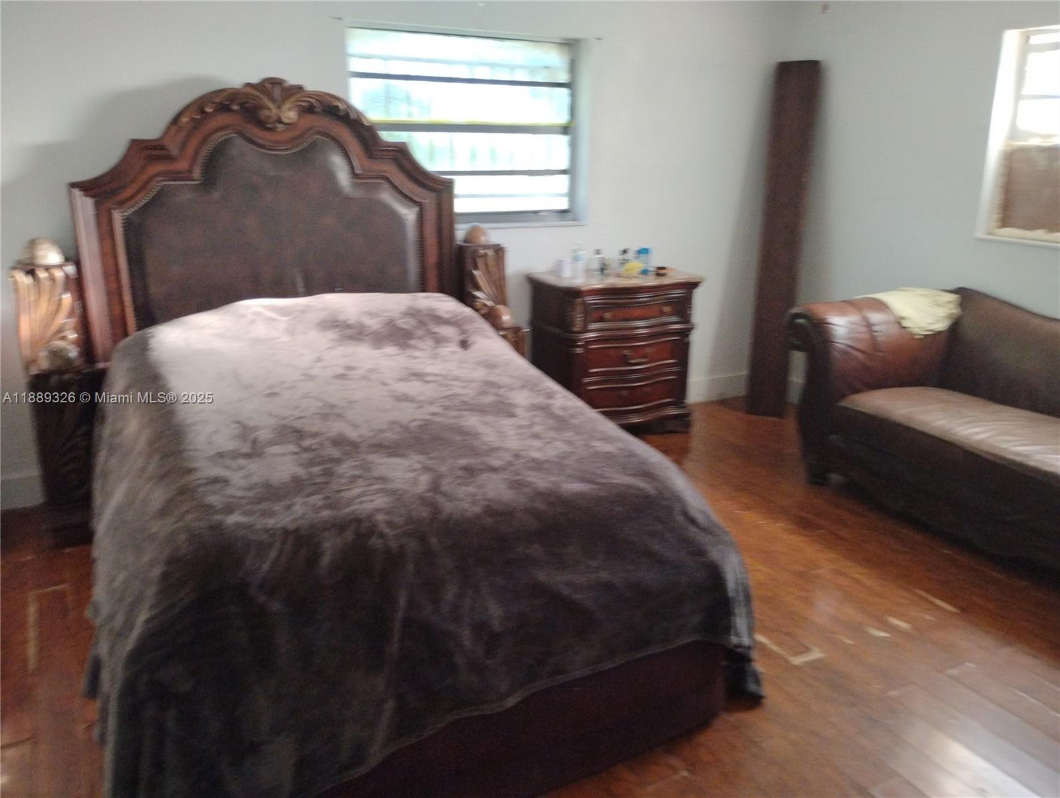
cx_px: 530
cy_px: 399
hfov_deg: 63.4
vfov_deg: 49.9
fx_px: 859
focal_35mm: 28
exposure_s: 1/40
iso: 1041
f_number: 1.8
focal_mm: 4.26
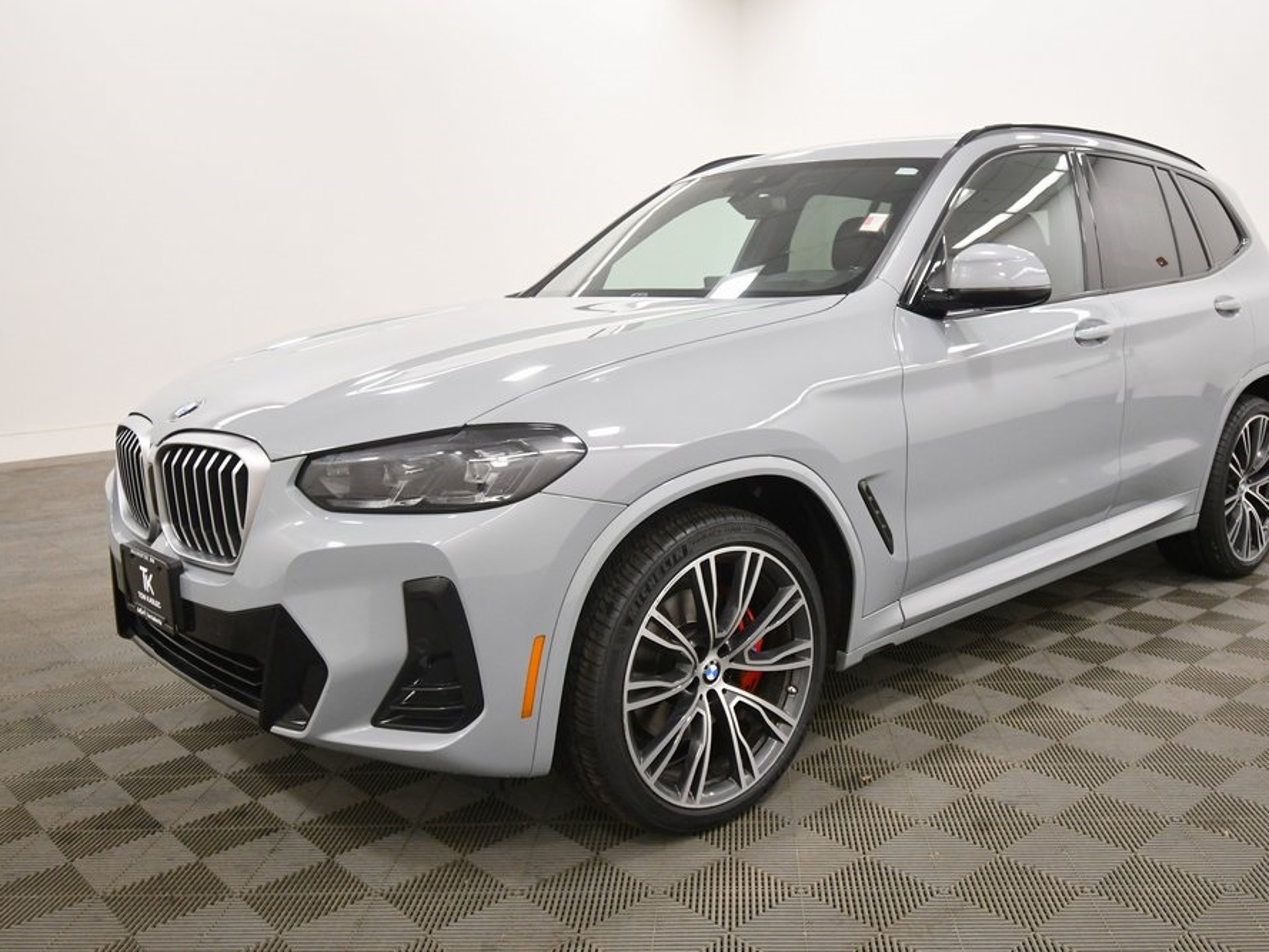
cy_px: 470
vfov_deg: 45.5
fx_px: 1137
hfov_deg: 58.1
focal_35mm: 31
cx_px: 722
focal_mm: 19
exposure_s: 1/125
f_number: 5.6
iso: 1000
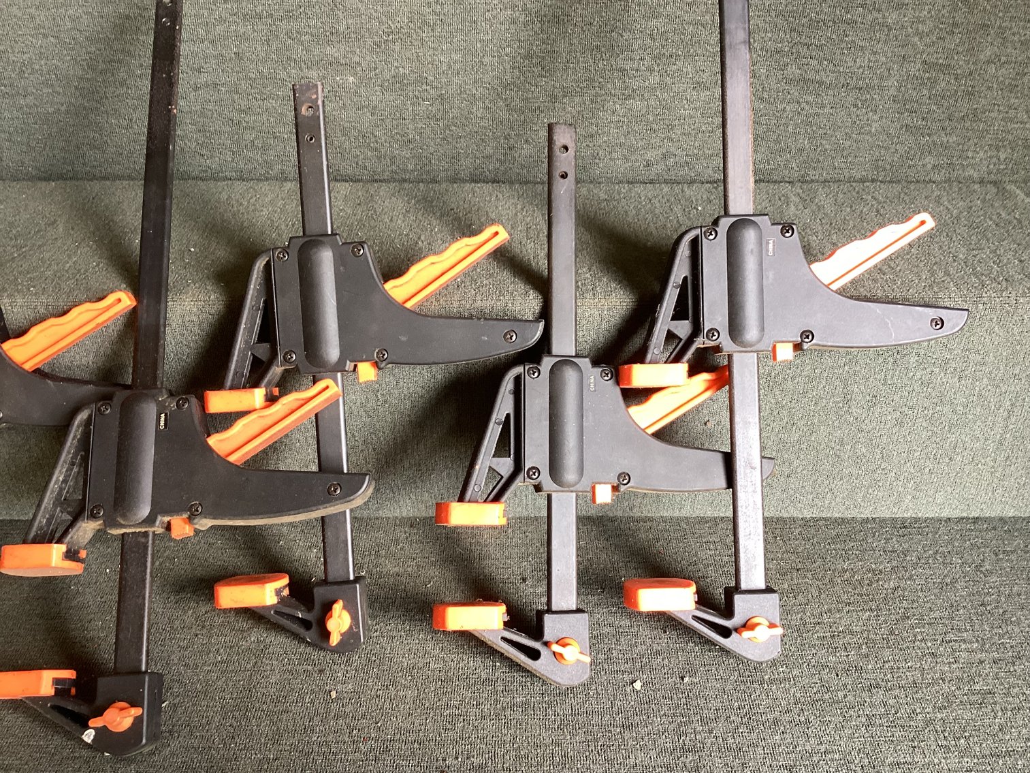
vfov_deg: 45.4
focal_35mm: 31
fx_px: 922
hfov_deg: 58.3
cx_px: 515
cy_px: 386
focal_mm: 3.3
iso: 160
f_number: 2.4
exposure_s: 1/50
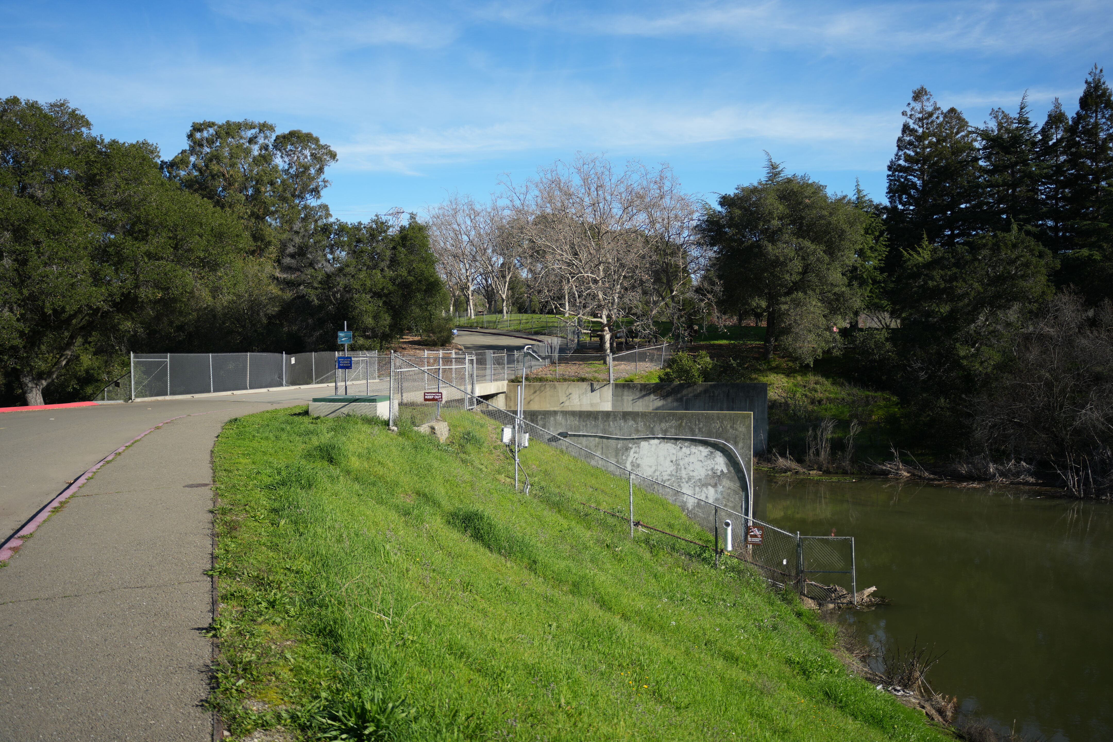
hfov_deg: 65.5
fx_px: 866
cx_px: 556
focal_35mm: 28
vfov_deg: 46.4
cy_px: 371
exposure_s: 1/1250
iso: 160
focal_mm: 28
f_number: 4
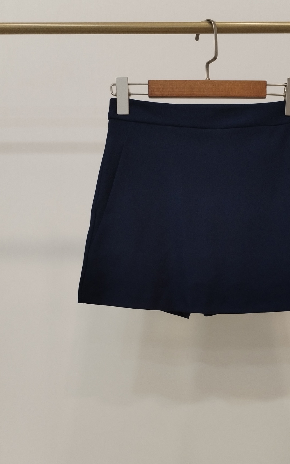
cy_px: 312
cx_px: 202
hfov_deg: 28.3
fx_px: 569
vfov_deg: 43.7
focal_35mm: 45
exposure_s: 1/60
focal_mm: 4.75
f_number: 1.8
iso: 261
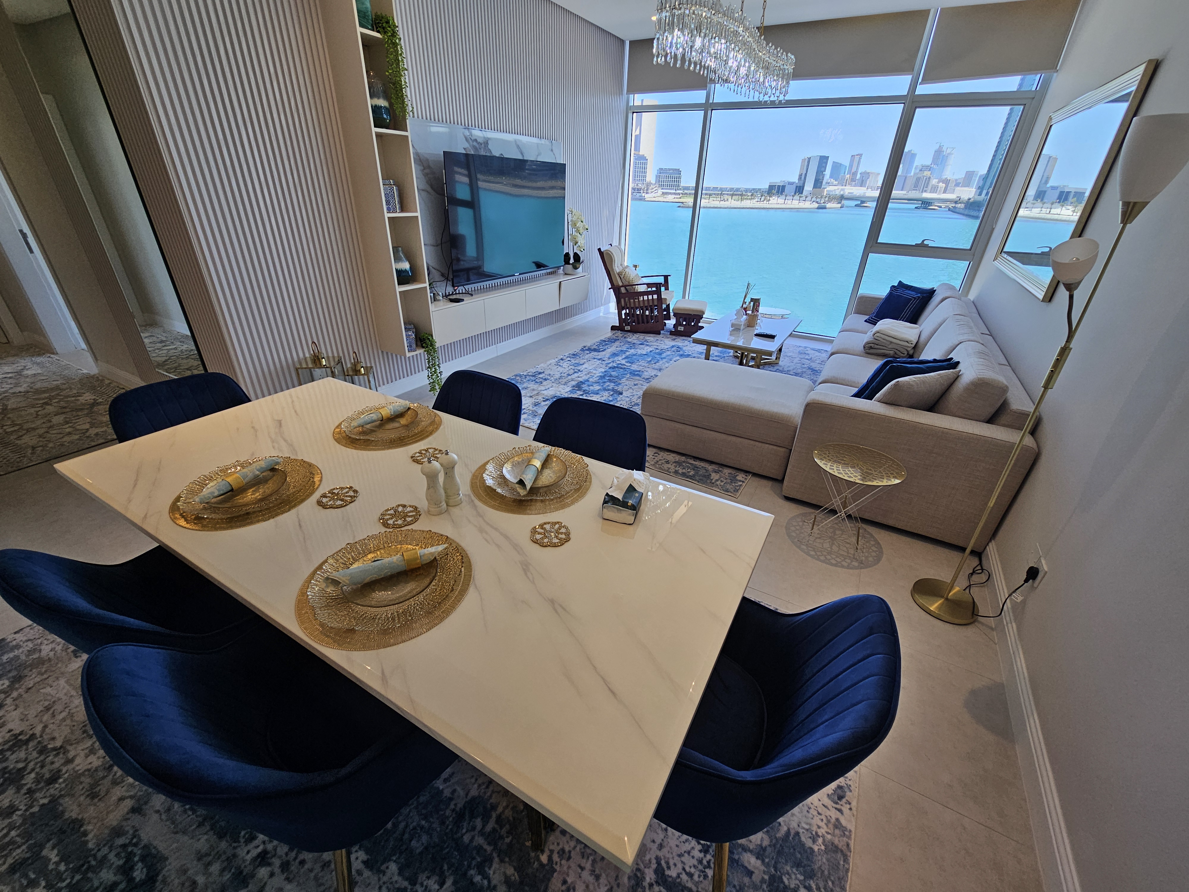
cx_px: 594
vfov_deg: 89.9
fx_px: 447
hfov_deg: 106.2
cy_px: 446
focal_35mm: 13
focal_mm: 2.2
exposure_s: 1/107
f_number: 2.2
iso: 50
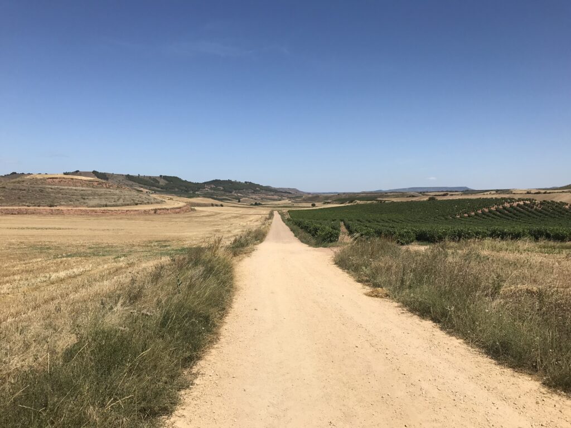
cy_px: 214
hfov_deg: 63.4
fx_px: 462
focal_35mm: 28
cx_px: 286
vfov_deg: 49.7
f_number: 1.8
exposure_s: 1/5051
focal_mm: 3.99
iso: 20
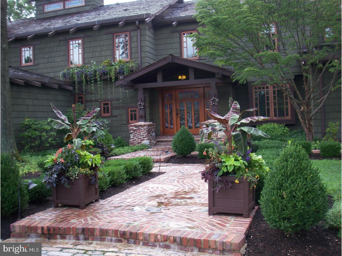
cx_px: 171
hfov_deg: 49.0
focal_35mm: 38
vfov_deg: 37.7
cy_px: 128
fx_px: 375
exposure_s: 1/60
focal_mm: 6.3
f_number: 3.9
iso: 64
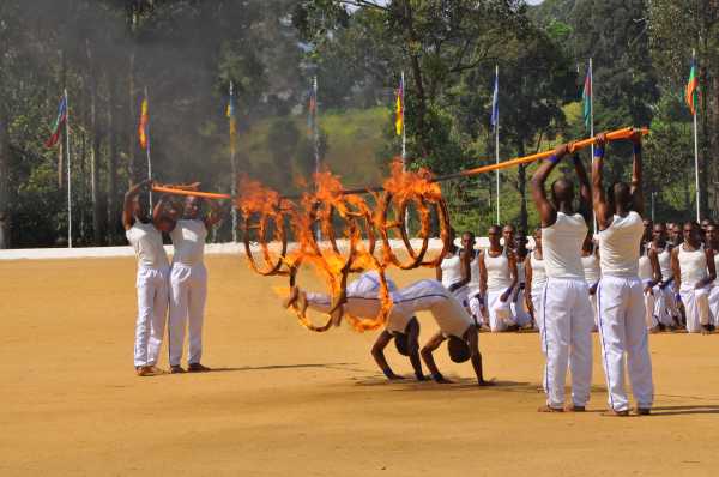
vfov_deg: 10.7
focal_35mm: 128
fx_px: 2542
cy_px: 238
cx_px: 360
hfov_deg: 16.1
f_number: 18
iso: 200
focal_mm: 85
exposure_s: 1/160
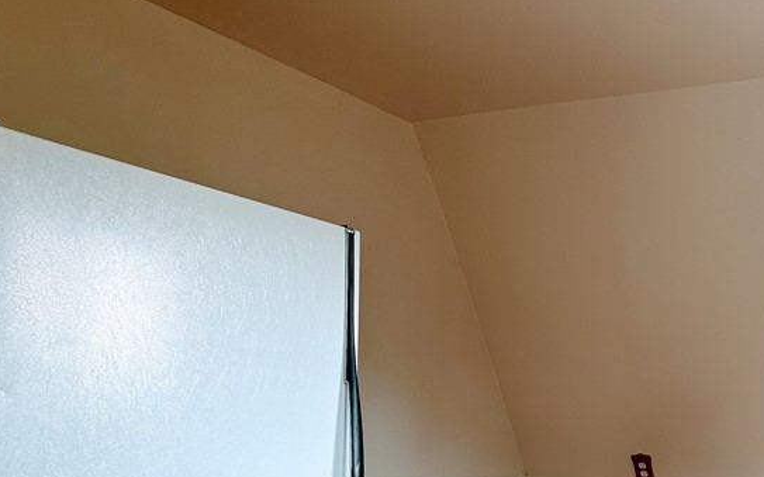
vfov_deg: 26.2
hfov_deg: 38.8
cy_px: 397
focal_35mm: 48
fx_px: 999
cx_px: 692
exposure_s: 1/60
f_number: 1.78
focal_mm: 6.86
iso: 125
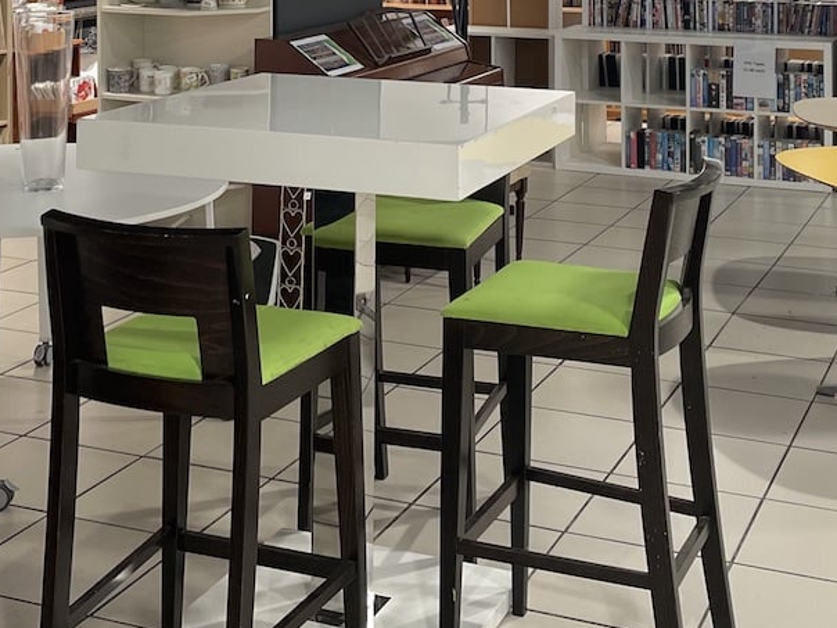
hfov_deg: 31.2
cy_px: -72
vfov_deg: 22.3
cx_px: 409
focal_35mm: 62
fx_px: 1499
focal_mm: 4.2
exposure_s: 1/49
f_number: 1.6
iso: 100
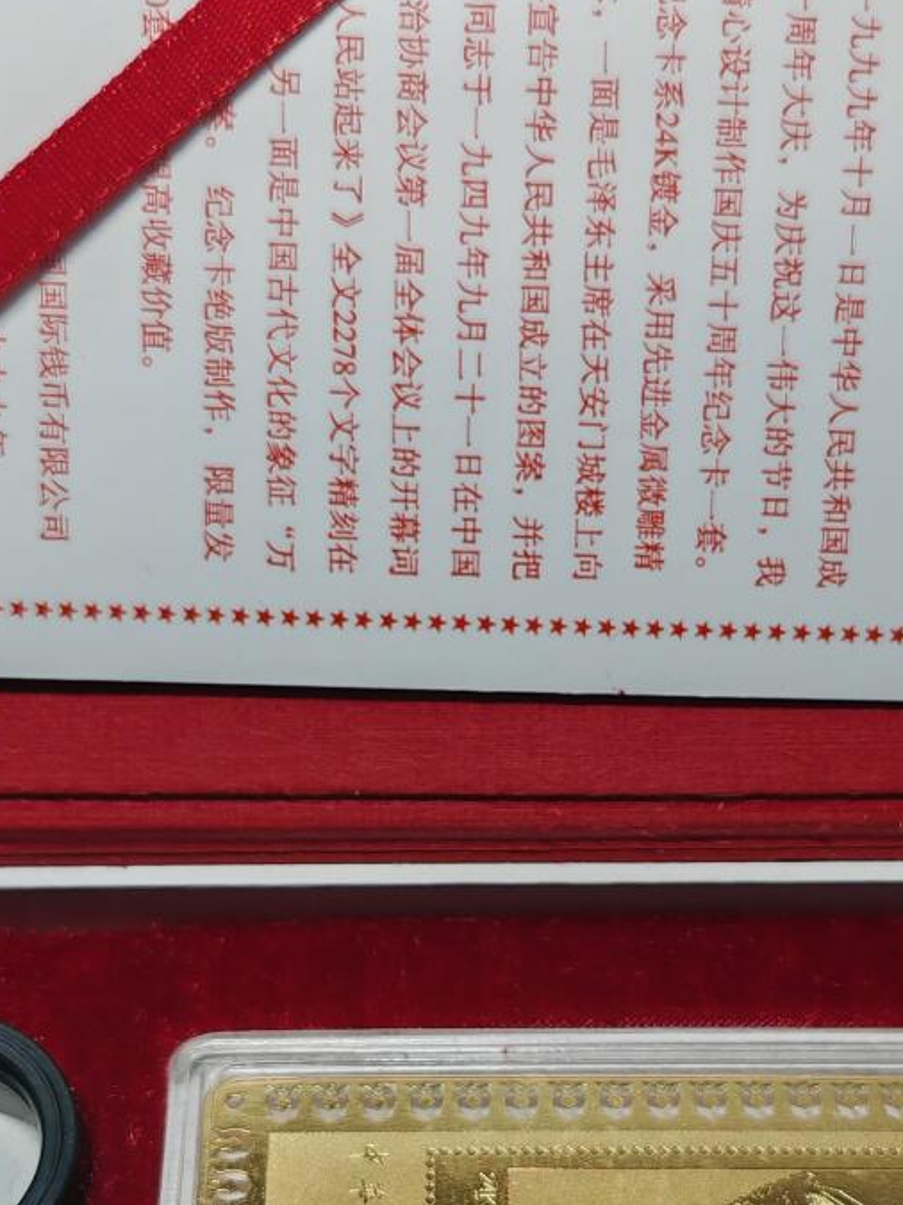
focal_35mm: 72
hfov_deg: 20.4
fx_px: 2505
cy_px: 848
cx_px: 555
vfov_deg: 26.8
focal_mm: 7.62
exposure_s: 1/100
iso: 100
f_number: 1.6
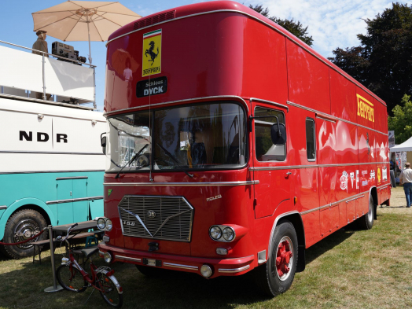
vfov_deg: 42.9
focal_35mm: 33
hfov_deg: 55.3
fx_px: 393
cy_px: 153
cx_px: 221
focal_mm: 30
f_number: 6.3
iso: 100
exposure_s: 1/320
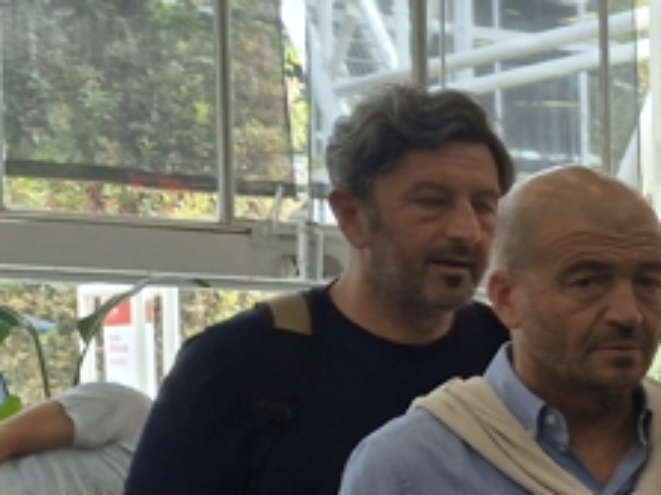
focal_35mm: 126
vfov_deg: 11.6
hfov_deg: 12.2
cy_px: 553
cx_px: 1615
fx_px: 2405
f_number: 1.8
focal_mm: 5.4
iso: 25
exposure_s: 1/191
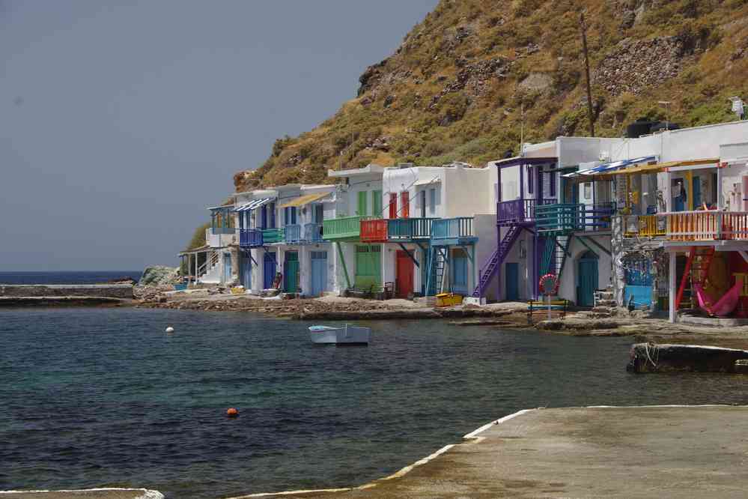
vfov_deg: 15.7
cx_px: 374
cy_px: 250
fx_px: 1808
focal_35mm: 87
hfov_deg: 23.4
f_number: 11
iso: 200
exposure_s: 1/160
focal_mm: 57.5
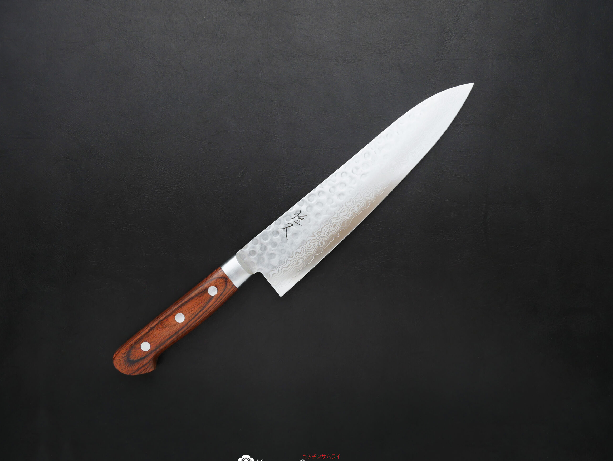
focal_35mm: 33
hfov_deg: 55.3
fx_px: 585
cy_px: 229
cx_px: 290
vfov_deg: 43.0
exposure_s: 1/125
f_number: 5.6
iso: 200
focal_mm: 15
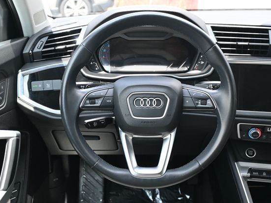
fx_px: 320
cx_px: 142
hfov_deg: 45.9
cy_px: 100
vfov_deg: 35.2
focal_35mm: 41
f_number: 4.2
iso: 400
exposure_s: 1/160
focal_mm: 24.5
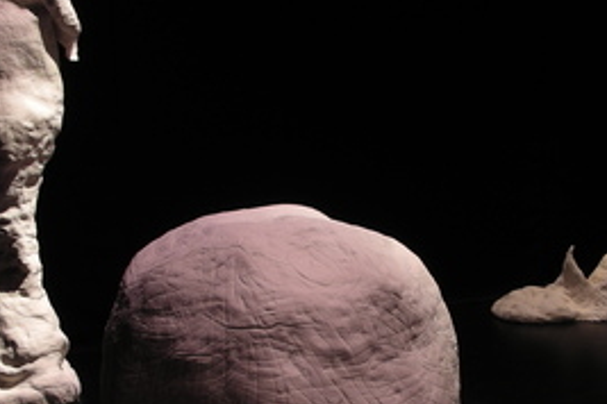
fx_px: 1028
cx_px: 315
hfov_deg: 32.9
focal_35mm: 61
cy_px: 289
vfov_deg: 22.1
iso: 50
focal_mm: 5.8
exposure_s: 1/1.2
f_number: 3
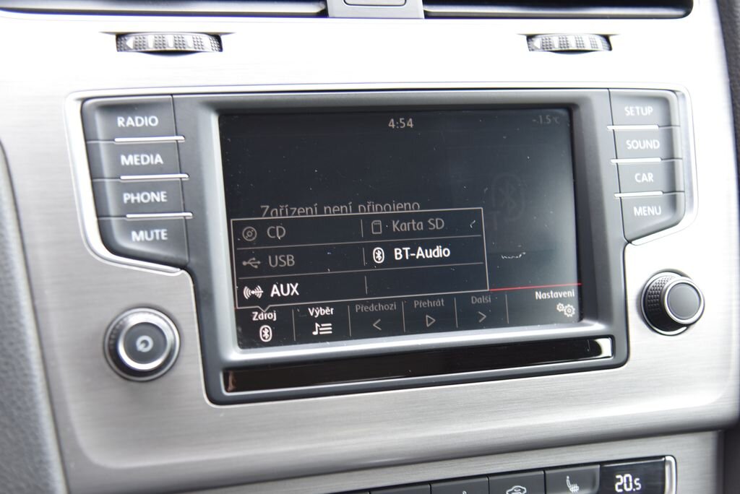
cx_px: 370
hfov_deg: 36.2
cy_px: 247
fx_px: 1131
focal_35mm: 55
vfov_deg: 24.7
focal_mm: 55
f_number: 4
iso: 500
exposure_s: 1/13
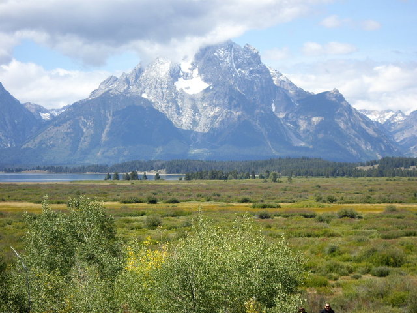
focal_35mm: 114
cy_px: 156
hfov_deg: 17.3
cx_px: 208
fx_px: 1373
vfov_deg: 13.0
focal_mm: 18.6
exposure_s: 1/200
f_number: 5.2
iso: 50
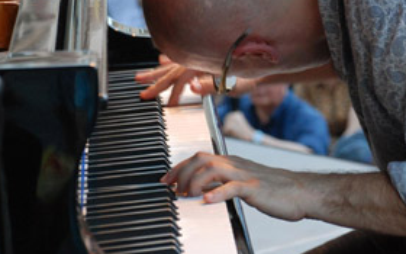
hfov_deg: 9.6
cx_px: 332
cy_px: 121
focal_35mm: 219
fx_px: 2423
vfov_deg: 6.0
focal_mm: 80
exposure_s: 1/30
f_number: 5.6
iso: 900
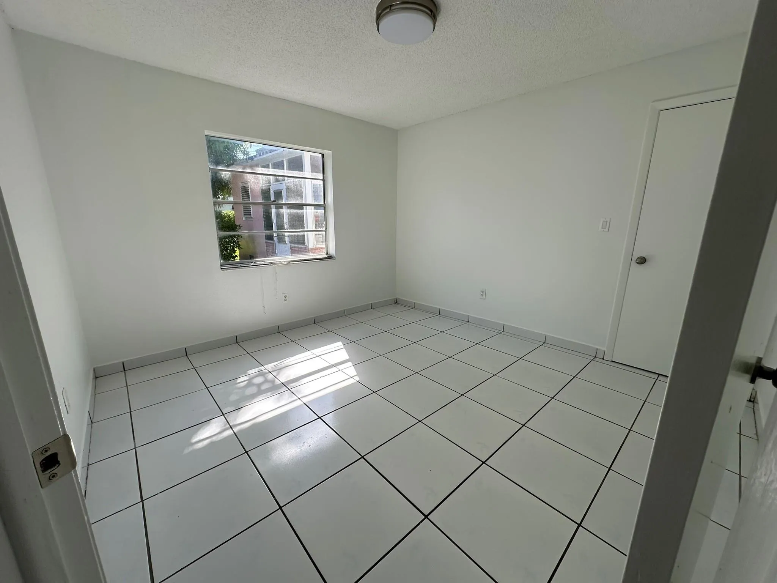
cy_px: 292
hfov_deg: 102.1
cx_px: 388
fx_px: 314
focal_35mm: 14
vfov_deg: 85.7
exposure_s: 1/361
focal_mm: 2.22
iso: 40
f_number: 2.2
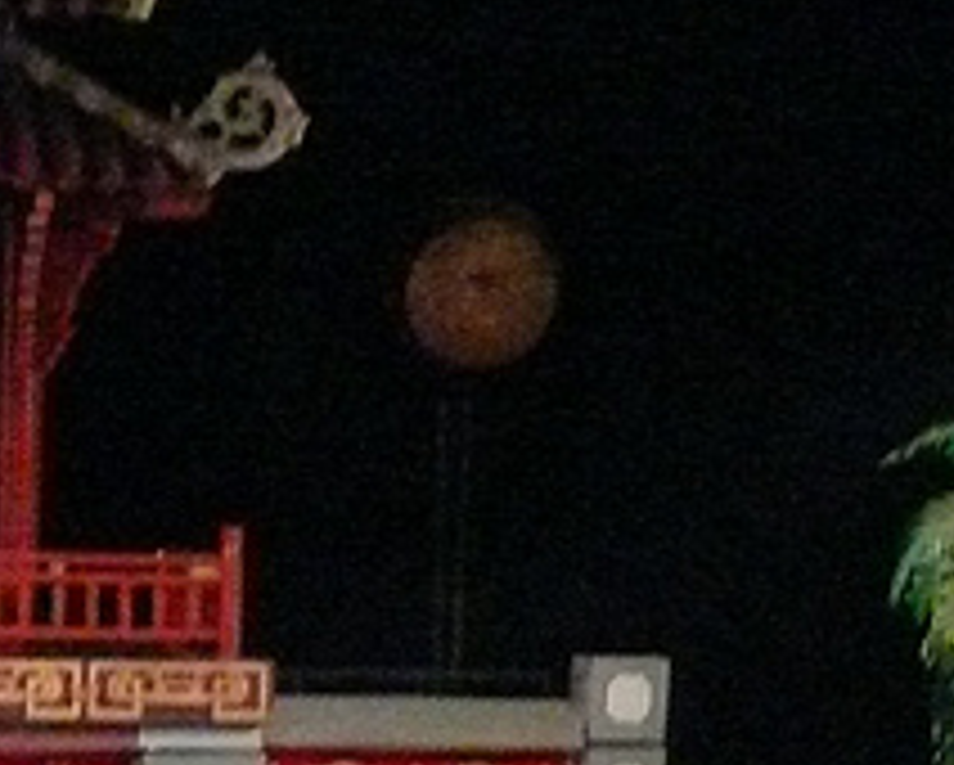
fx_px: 4663
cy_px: 1026
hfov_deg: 11.2
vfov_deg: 9.2
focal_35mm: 165
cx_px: -459
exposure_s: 1/13
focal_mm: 7.4
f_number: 2.8
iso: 800
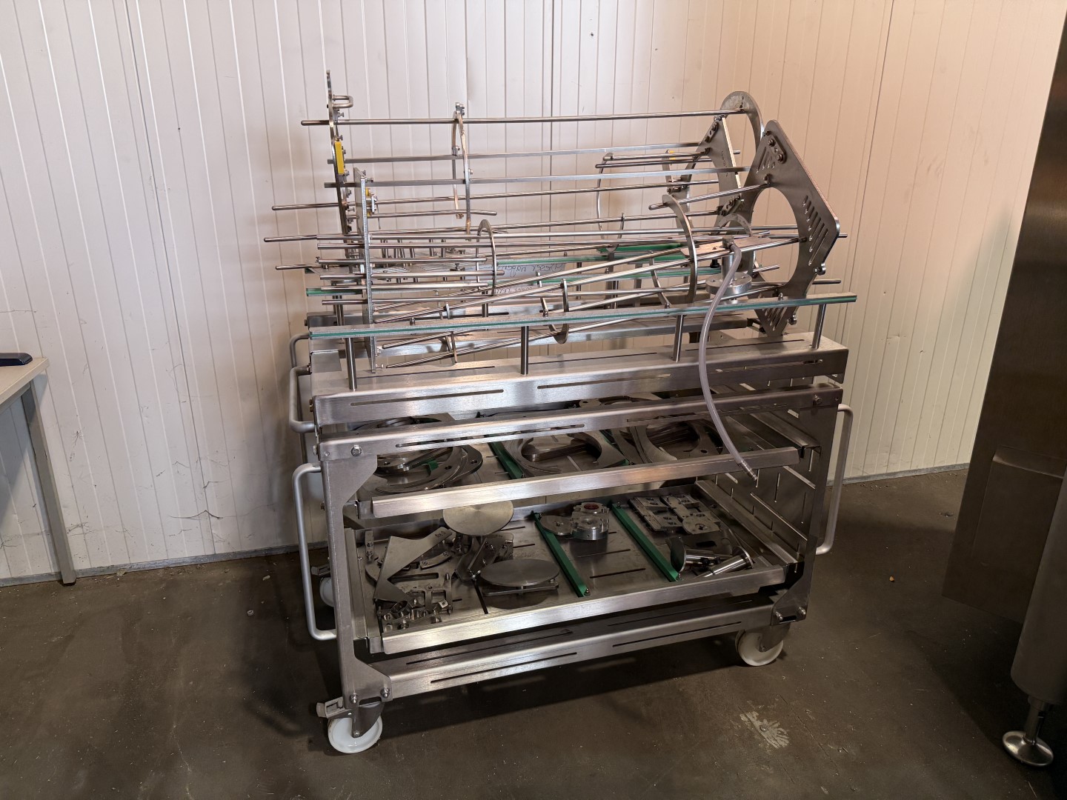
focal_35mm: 24
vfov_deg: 56.8
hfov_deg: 71.6
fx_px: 740
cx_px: 534
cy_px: 400
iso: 160
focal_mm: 6.76
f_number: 1.78
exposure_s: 1/100
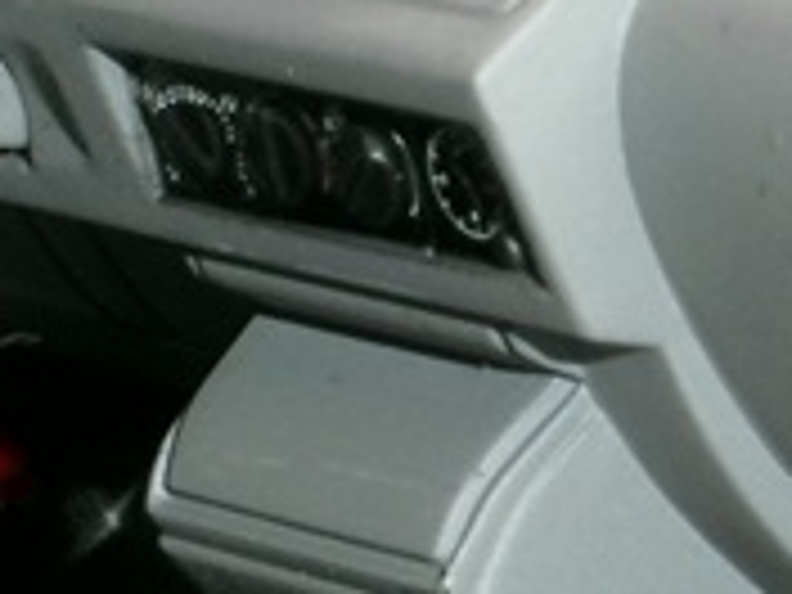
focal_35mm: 415
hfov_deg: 4.8
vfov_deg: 3.6
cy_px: 338
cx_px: 554
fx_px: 9495
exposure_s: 1
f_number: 7.6
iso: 100
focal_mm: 11.9
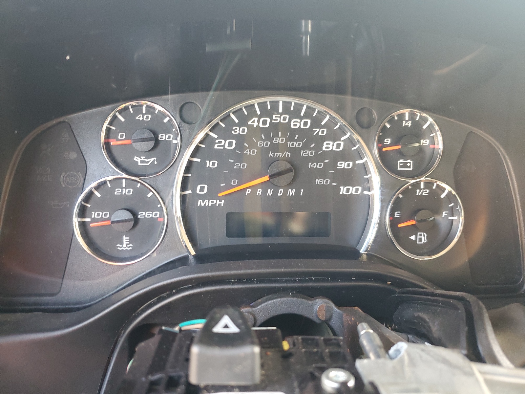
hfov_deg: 67.3
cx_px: 262
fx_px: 394
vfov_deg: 53.1
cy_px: 197
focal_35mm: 26
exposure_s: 1/60.2
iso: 184
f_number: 1.5
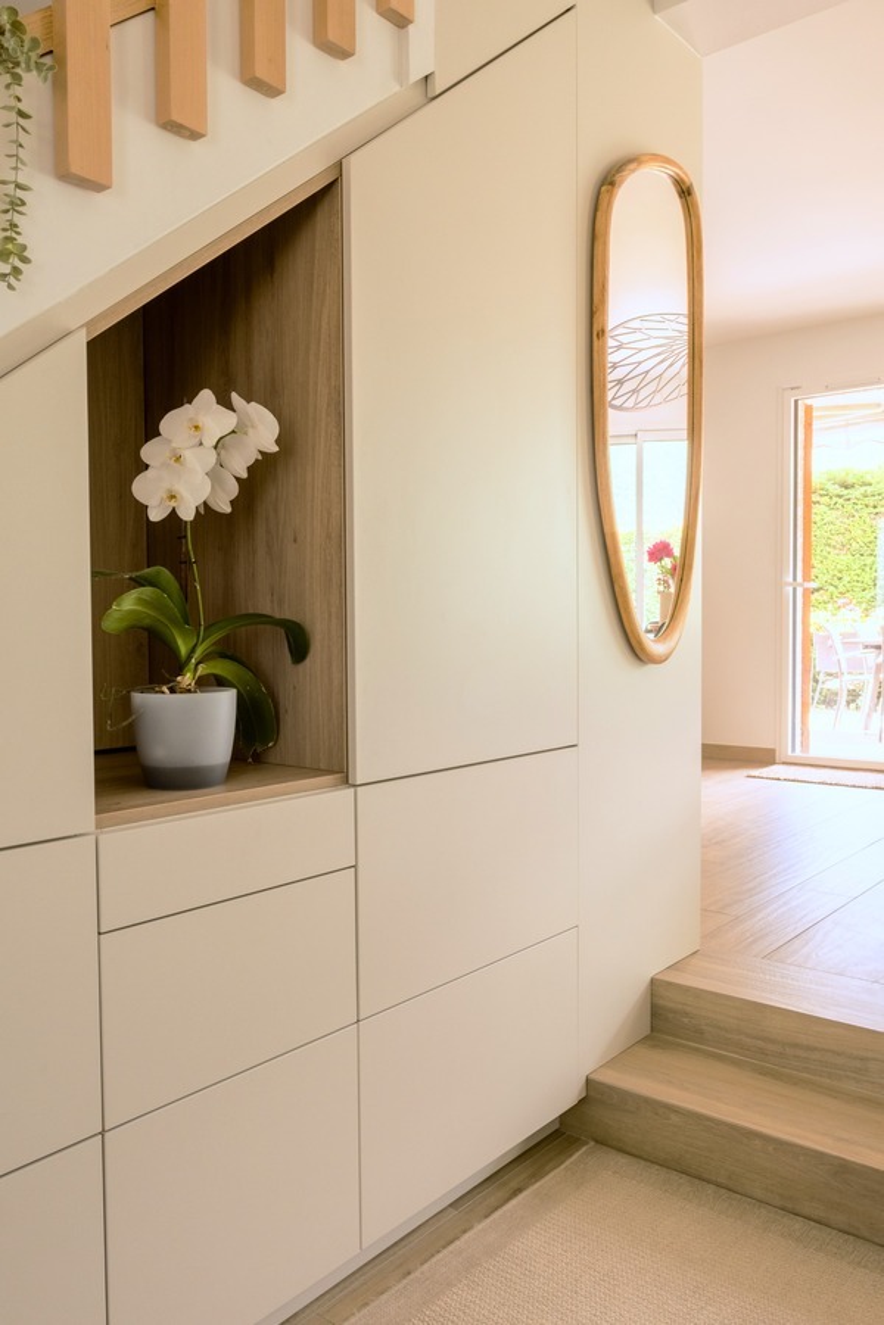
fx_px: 810
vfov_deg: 78.6
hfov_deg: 57.2
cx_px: 442
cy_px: 662
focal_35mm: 22
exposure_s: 1/25
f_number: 8
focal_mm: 14.5
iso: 160
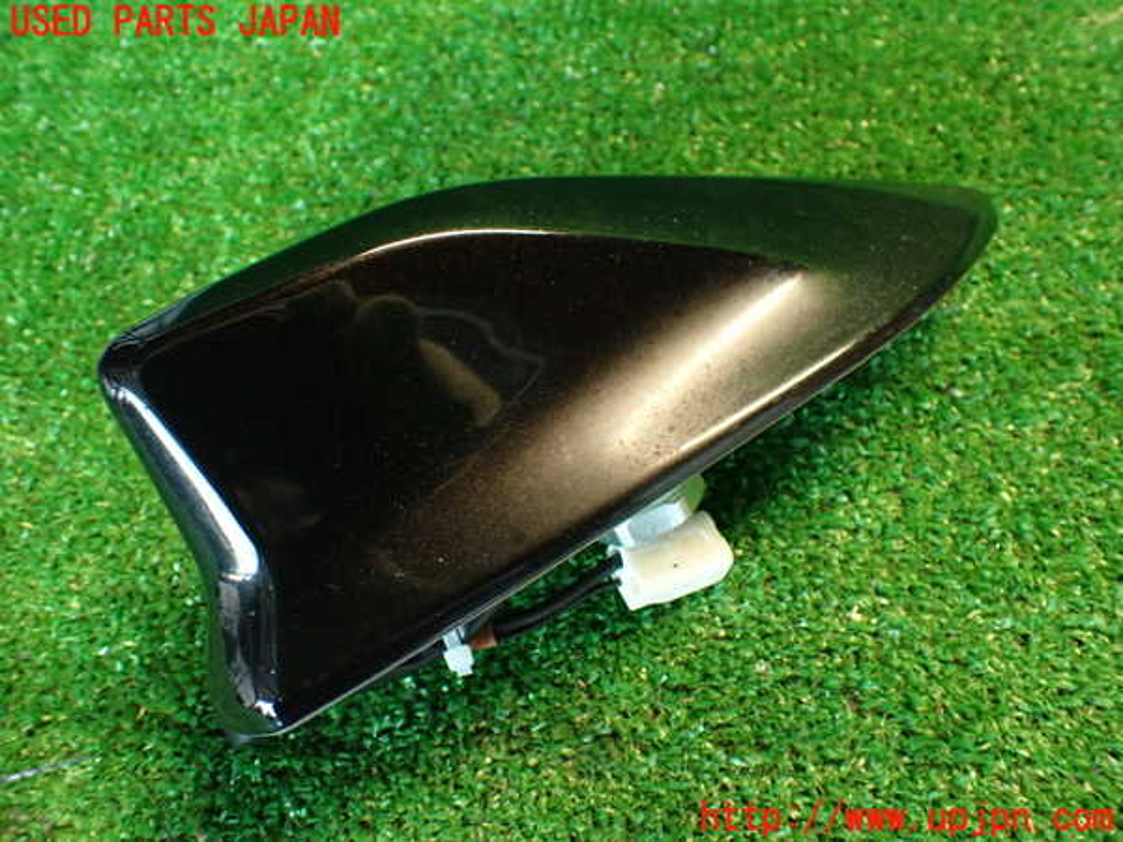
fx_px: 1038
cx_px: 562
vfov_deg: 44.2
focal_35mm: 32
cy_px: 421
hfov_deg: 56.8
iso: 500
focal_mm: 5.79
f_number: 2.4
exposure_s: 1/30
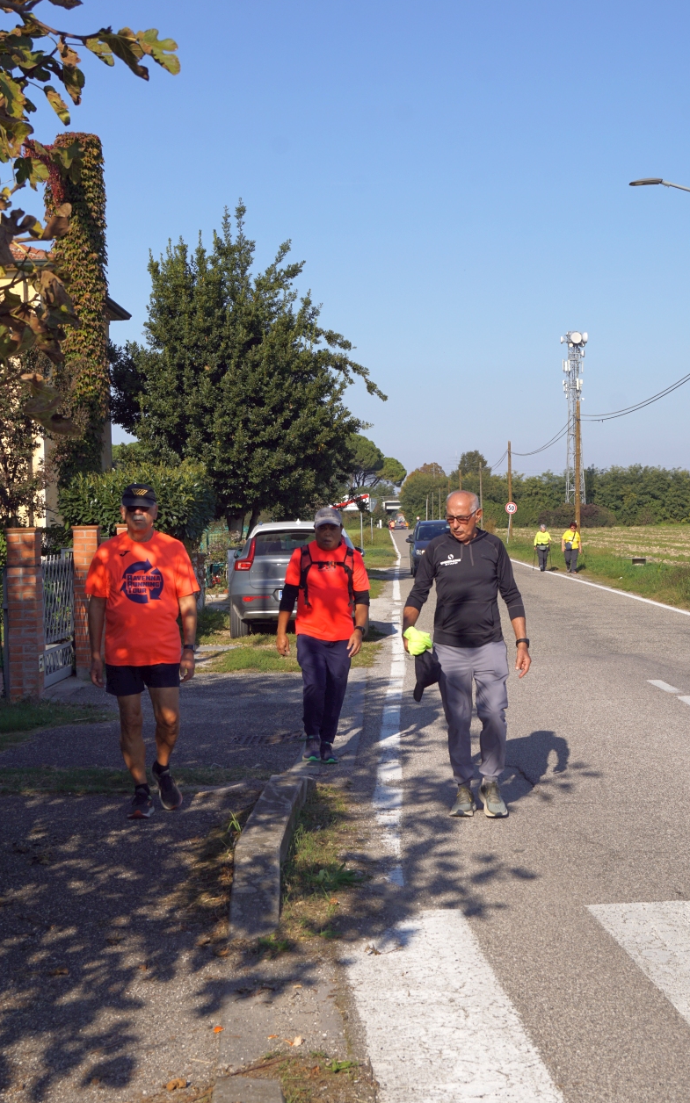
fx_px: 1640
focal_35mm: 55
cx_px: 327
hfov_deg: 23.8
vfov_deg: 37.2
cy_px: 549
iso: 100
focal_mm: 35
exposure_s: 1/250
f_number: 10
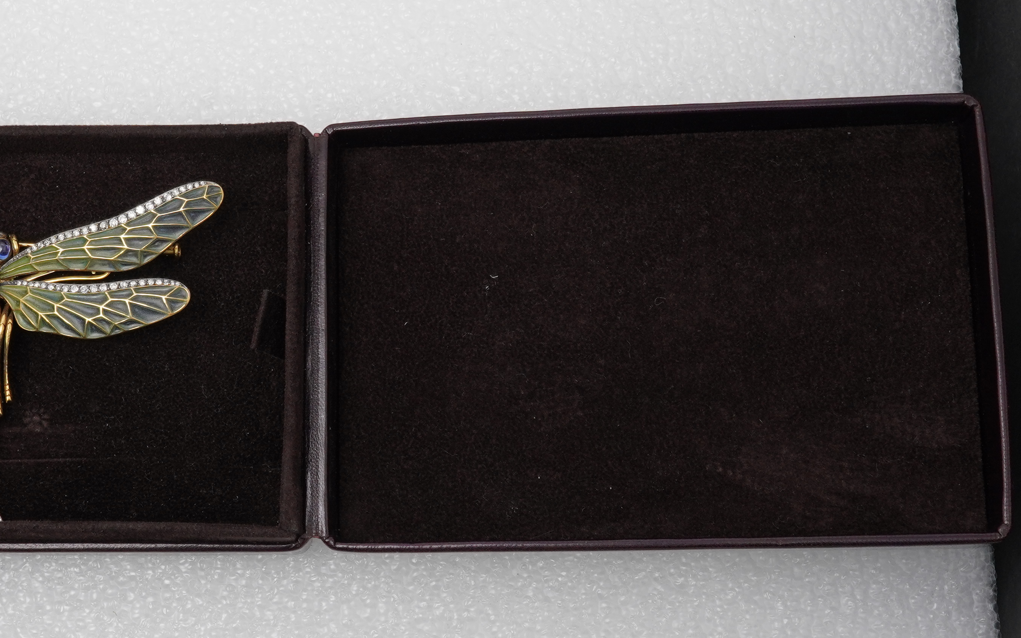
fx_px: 1864
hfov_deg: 30.4
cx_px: 328
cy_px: 303
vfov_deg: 19.4
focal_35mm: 67
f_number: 22
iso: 500
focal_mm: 30
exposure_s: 1/100
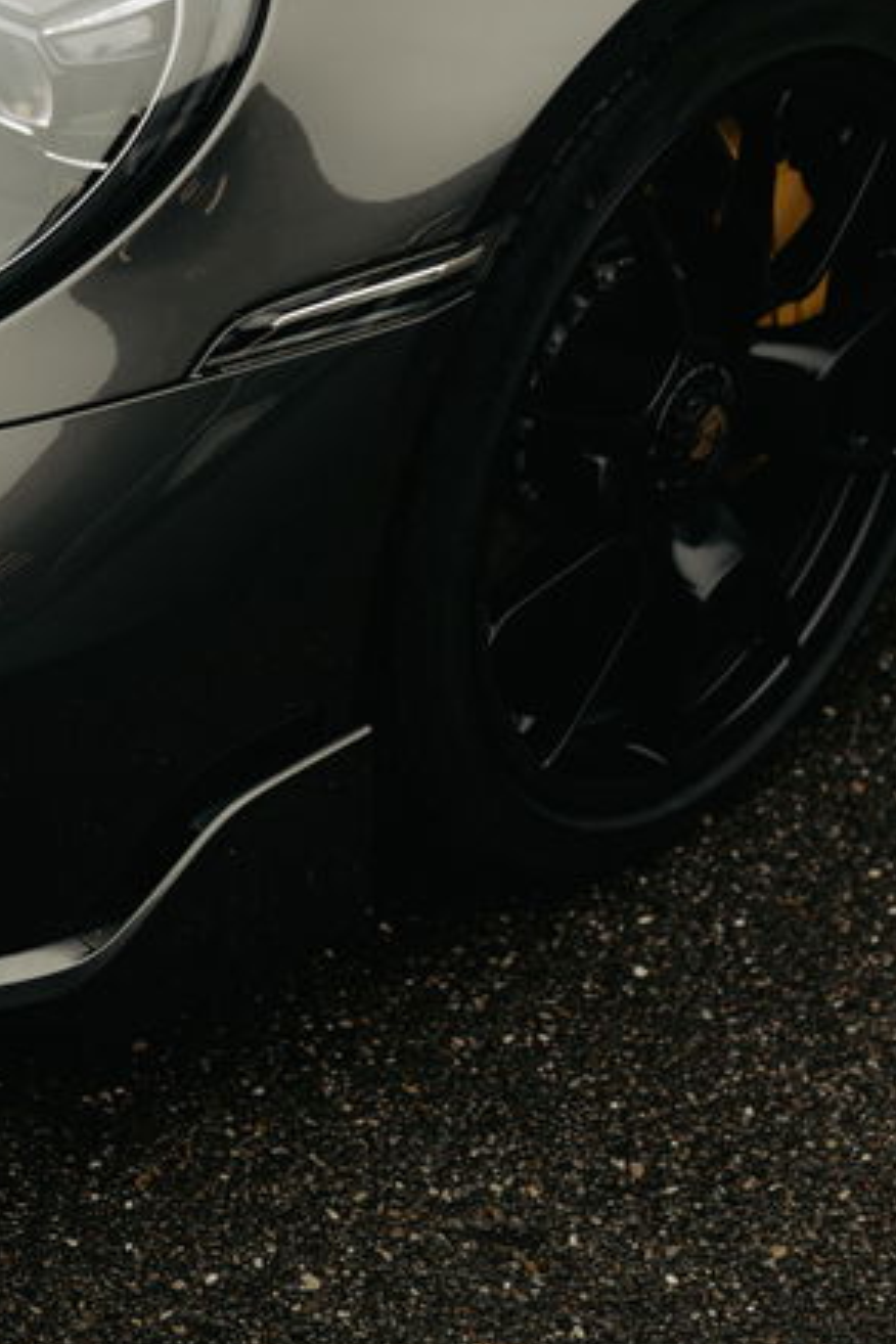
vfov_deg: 21.7
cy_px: 158
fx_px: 3434
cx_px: 279
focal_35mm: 92
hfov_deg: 14.8
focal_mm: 35
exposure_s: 1/3200
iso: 800
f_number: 2
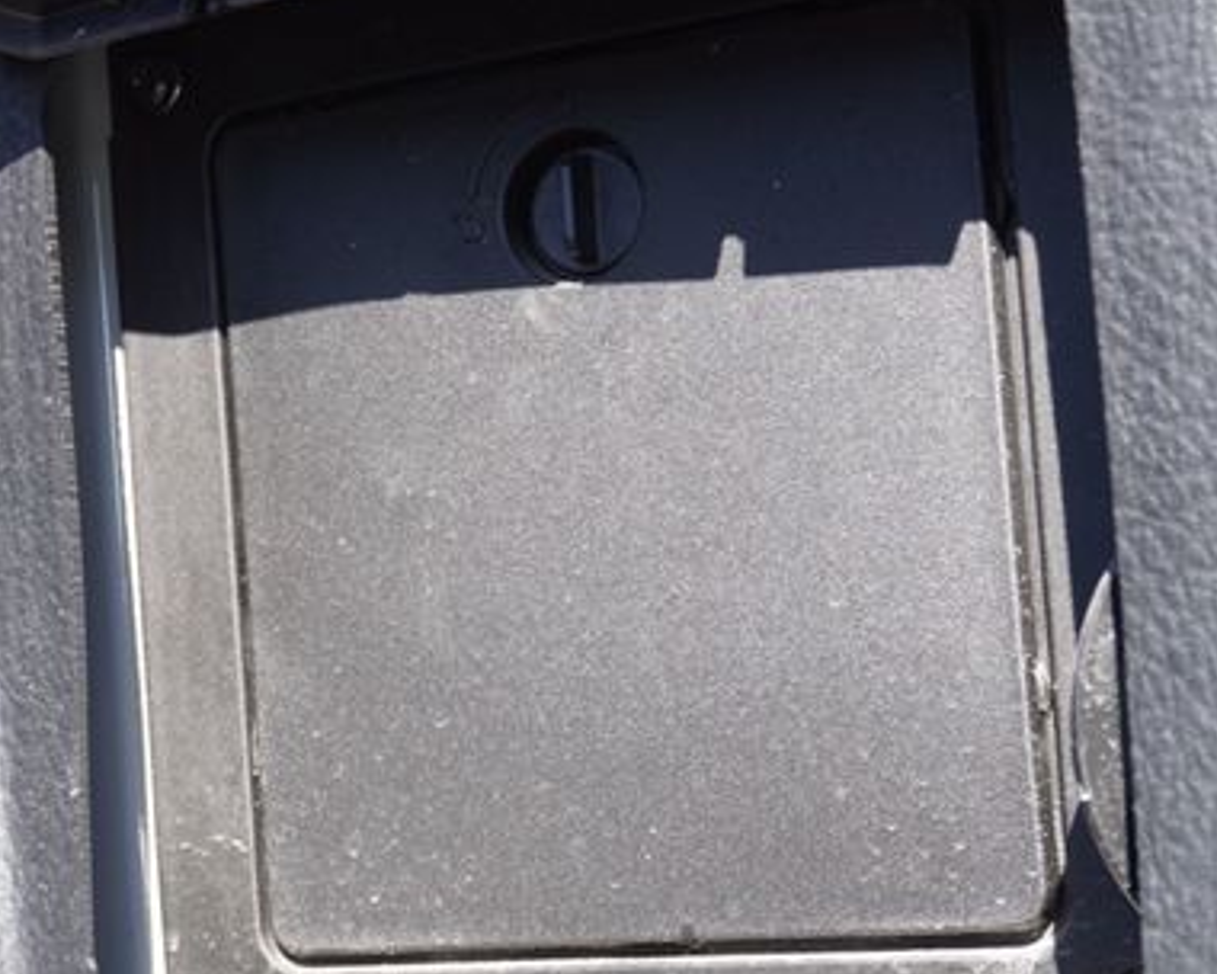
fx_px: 2737
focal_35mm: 76
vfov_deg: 20.2
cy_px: 545
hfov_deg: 25.1
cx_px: 560
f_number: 6.3
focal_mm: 32
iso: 100
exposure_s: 1/100
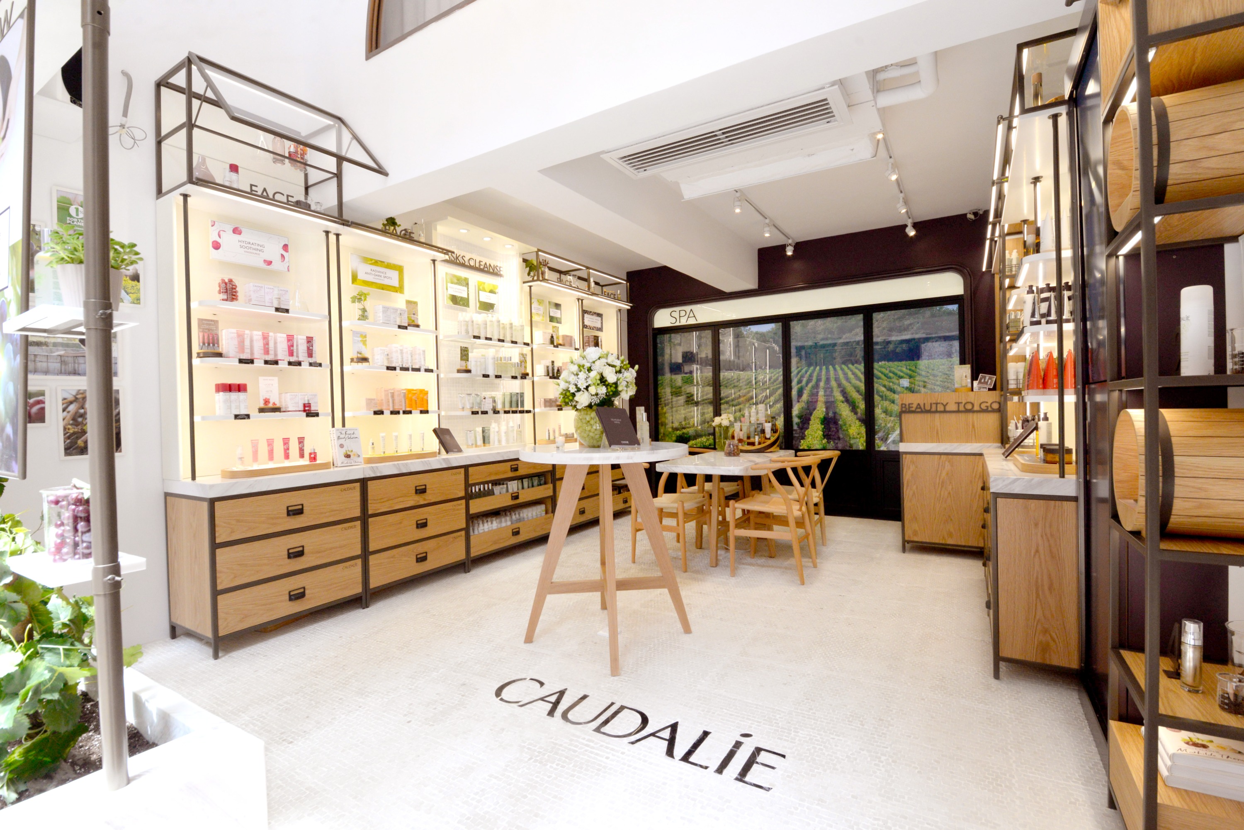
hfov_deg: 93.3
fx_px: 588
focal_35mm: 17
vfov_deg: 70.5
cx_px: 622
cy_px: 415
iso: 1600
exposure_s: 1/200
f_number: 10
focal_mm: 17
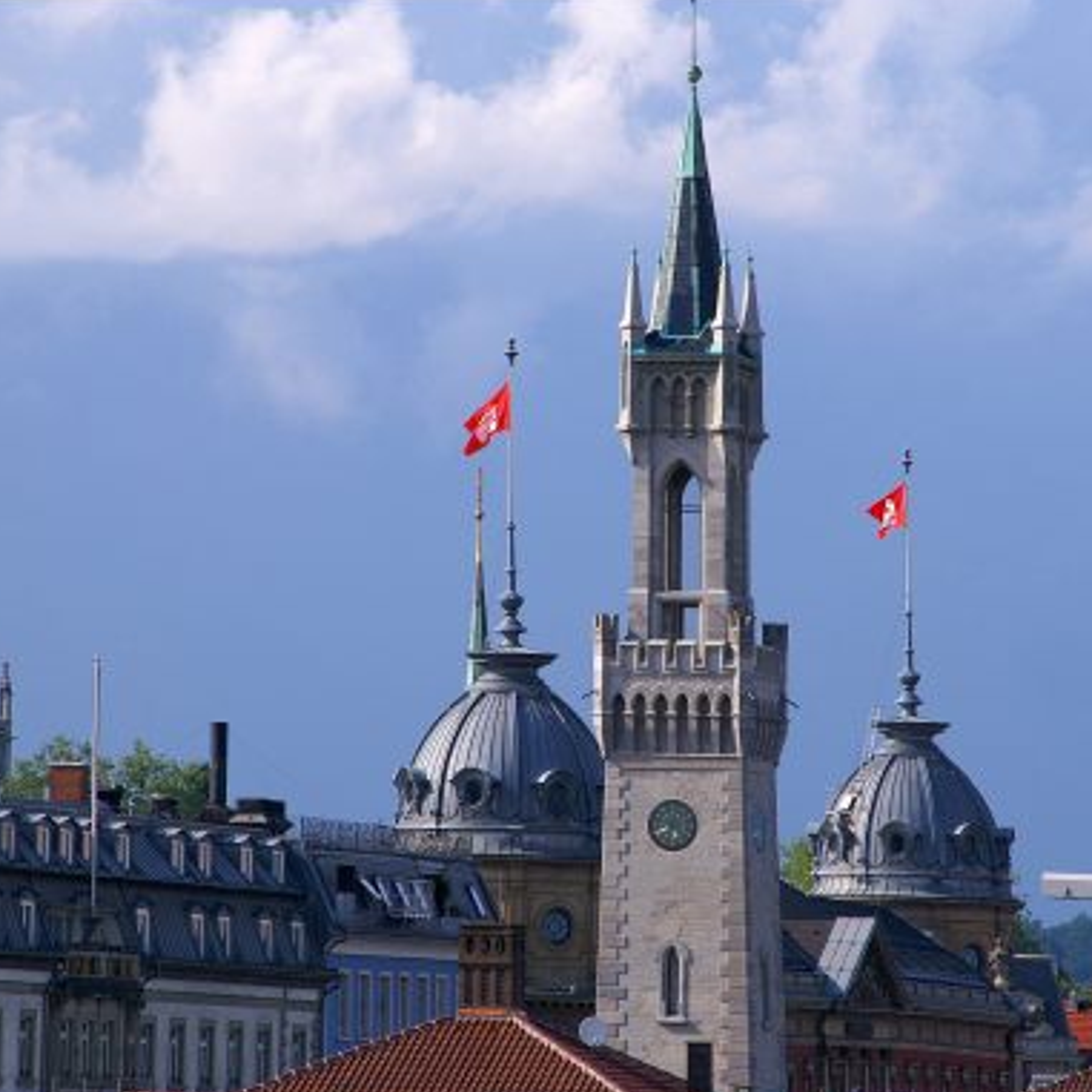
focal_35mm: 271
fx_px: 9660
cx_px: 539
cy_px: 559
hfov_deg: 6.5
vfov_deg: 6.5
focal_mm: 135
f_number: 11
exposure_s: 1/200
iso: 100
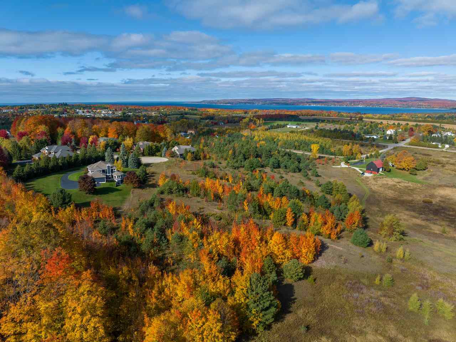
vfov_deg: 56.8
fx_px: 316
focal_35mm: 24
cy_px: 171
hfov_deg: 71.6
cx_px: 228
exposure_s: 1/2000
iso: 110
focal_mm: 12.29
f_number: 2.8
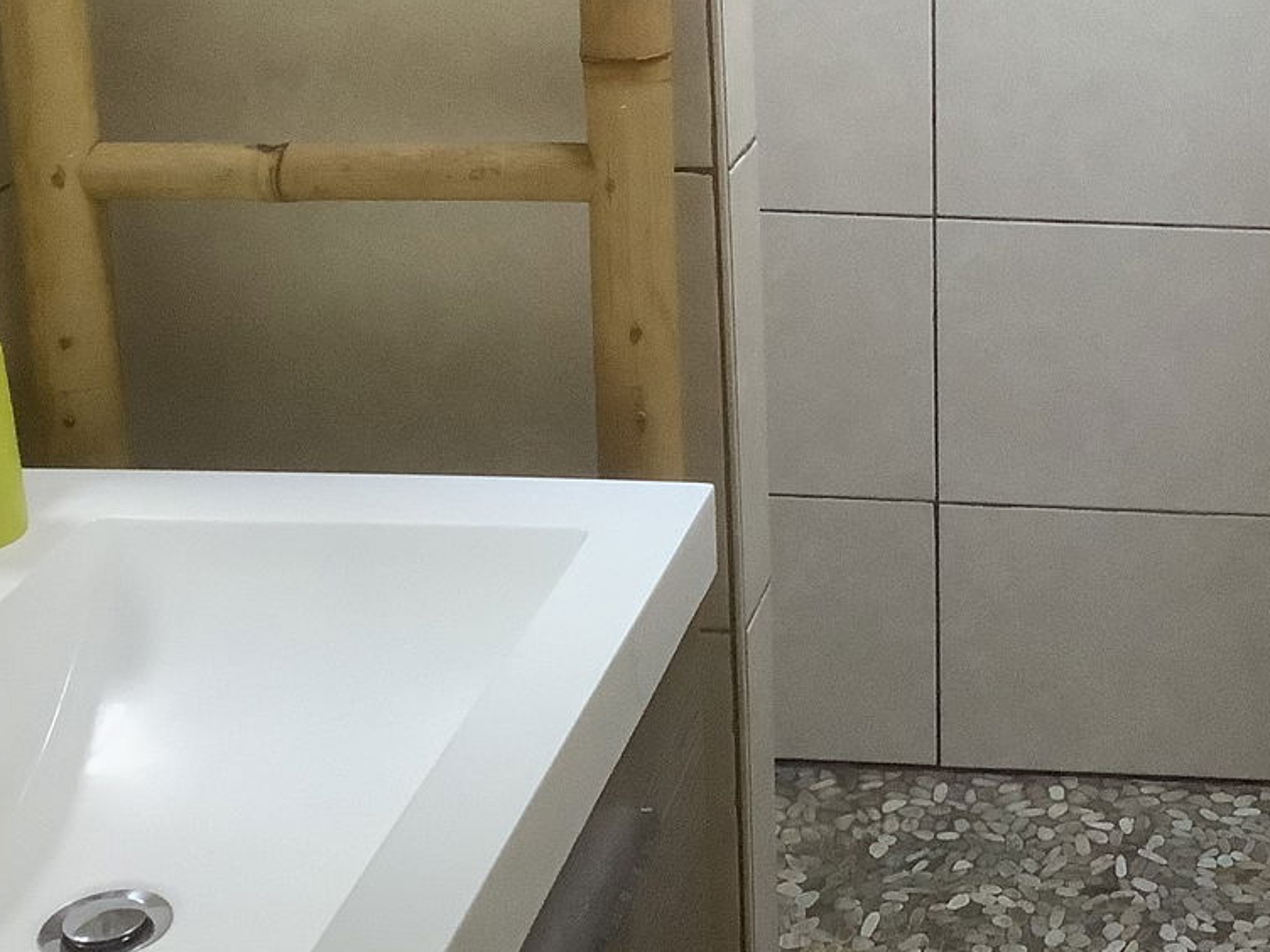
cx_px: 1147
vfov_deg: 22.0
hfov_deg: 28.3
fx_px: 2421
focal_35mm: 66
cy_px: 197
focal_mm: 3.3
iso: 400
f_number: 2.4
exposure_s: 1/60
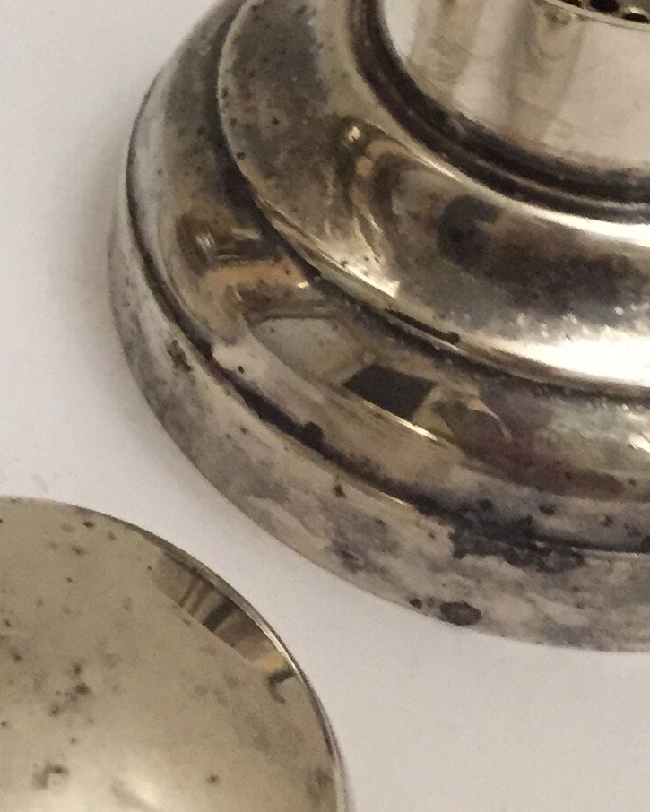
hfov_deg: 14.6
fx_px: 2452
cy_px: -69
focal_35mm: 102
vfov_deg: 18.2
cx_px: -112
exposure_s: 1/17
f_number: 2.2
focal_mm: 4.15
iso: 250
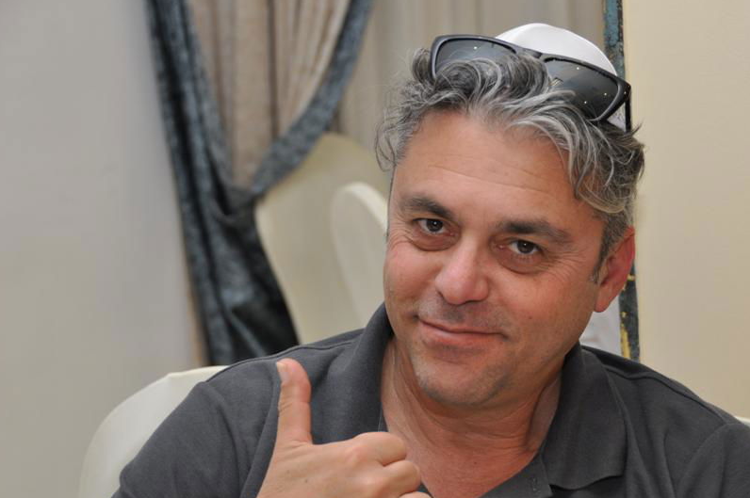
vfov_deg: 12.6
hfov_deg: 18.9
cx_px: 458
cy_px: 300
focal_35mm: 108
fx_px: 2248
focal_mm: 56
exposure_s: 1/125
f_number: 4.8
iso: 400
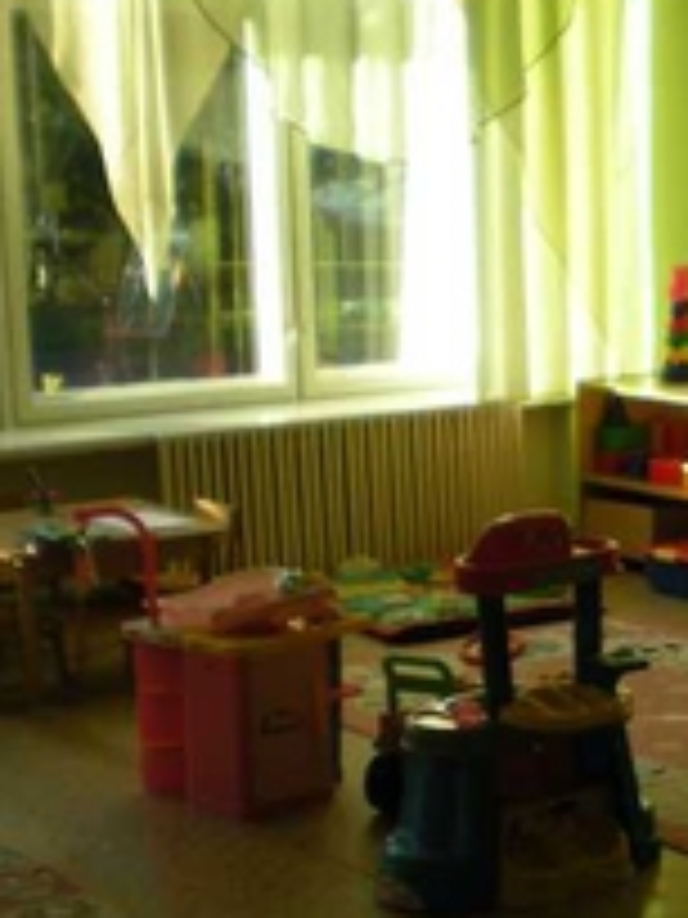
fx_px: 2226
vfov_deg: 23.2
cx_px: 710
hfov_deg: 17.1
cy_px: 603
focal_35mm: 84
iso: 64
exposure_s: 1/140
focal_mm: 6.3
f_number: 3.1
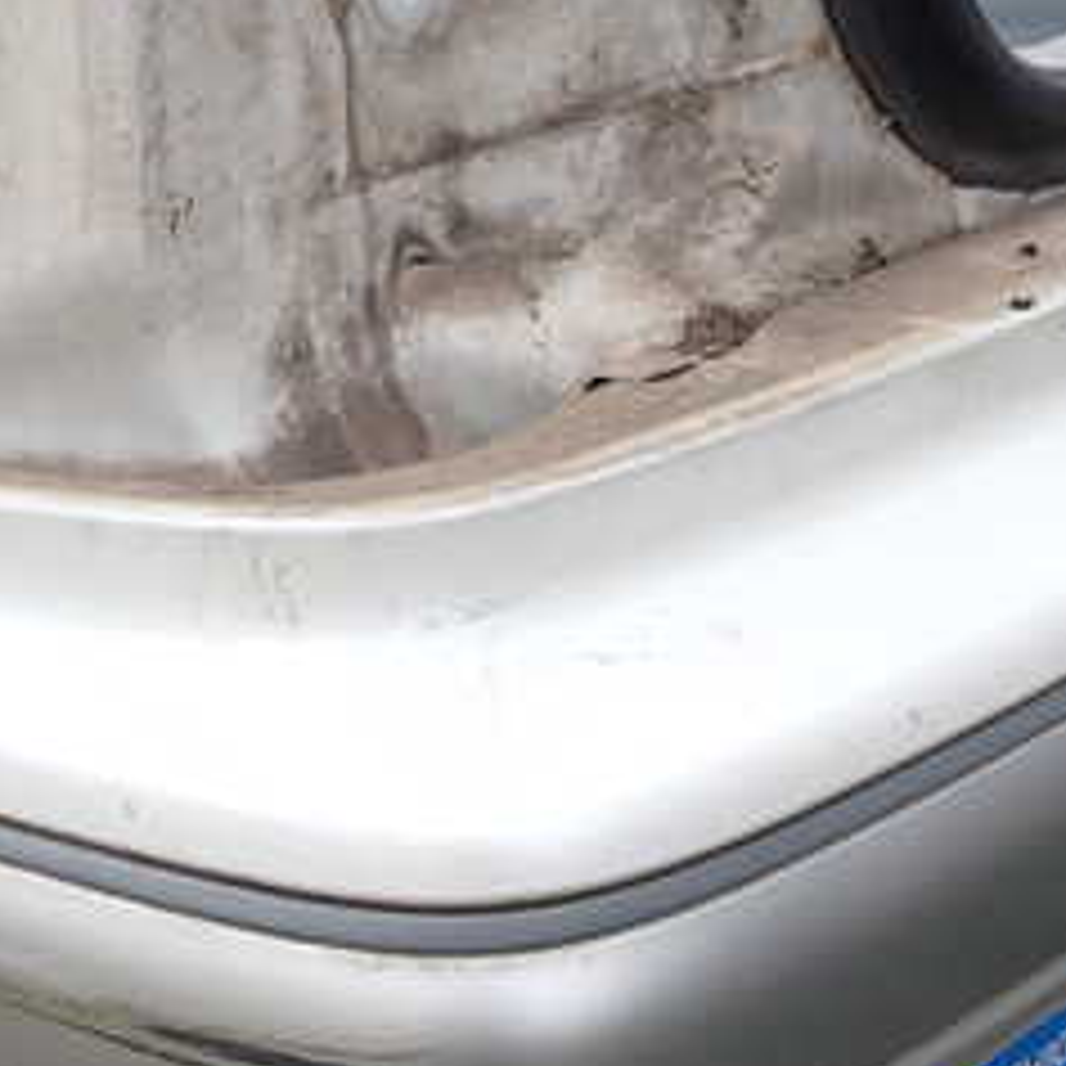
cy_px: 958
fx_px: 1951
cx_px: 112
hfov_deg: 29.3
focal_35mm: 56
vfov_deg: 29.3
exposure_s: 1/250
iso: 100
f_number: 2.8
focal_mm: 4.5
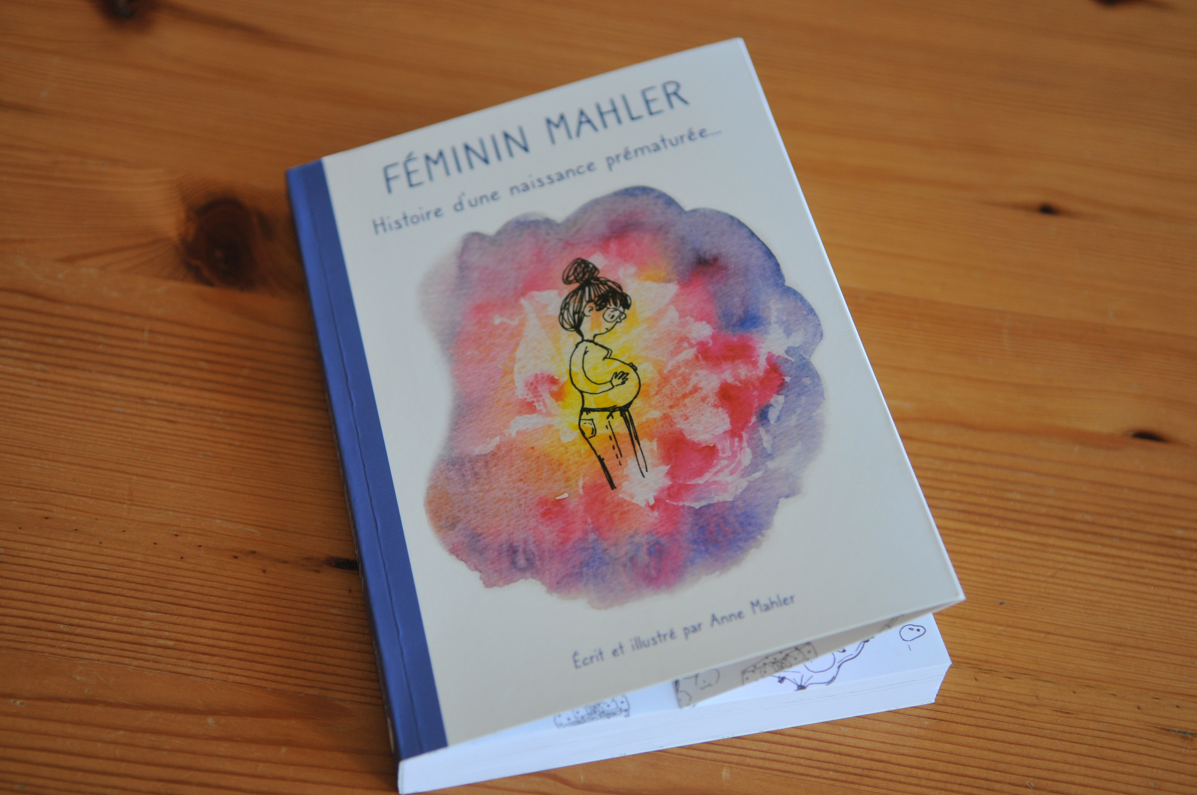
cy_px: 398
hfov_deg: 35.1
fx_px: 1893
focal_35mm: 57
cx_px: 598
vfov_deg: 23.7
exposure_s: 1/100
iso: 360
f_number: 2.8
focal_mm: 38
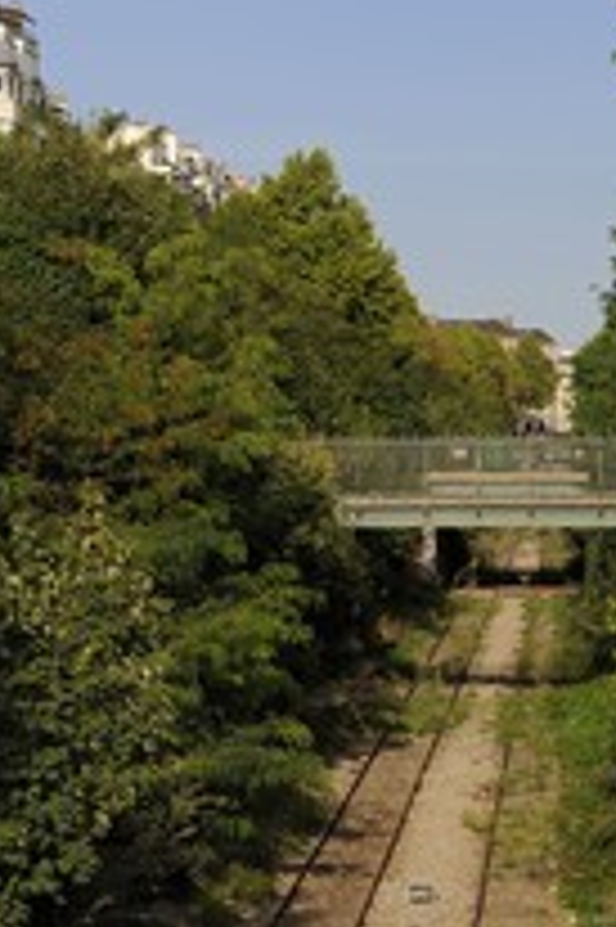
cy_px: 302
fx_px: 2622
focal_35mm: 102
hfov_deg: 13.3
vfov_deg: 20.0
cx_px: 43
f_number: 11
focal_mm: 50
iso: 200
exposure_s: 1/125
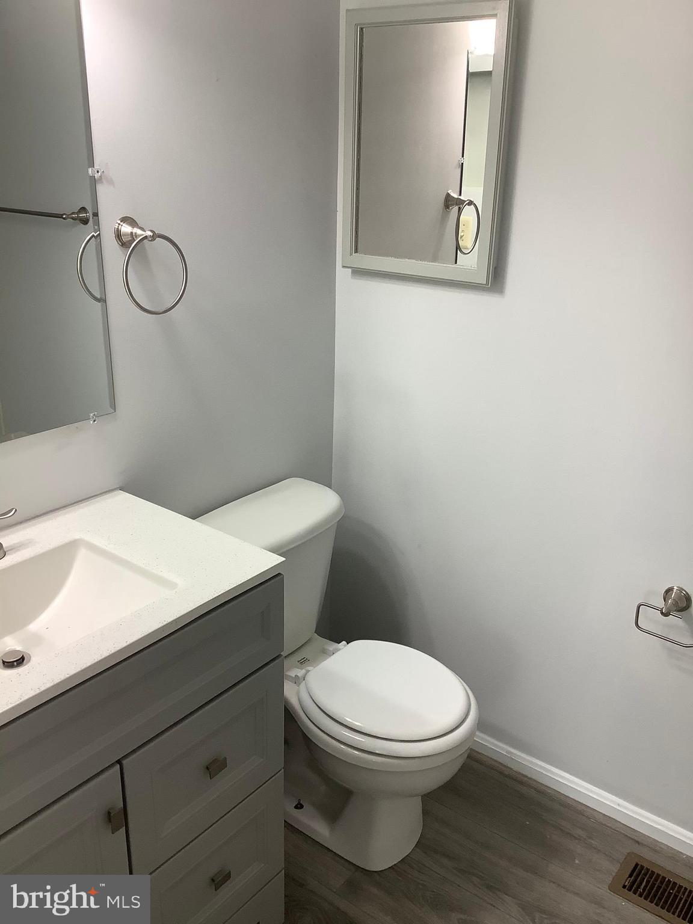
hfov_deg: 45.4
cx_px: 346
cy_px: 462
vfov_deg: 58.4
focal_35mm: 31
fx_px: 827
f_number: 2.4
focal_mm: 3.3
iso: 64
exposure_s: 1/50
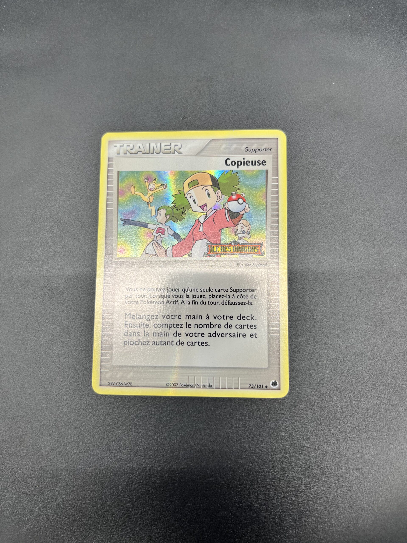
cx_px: 204
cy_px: 272
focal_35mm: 26
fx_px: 408
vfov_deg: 67.3
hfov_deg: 53.1
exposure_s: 1/100
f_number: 1.6
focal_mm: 5.1
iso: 40
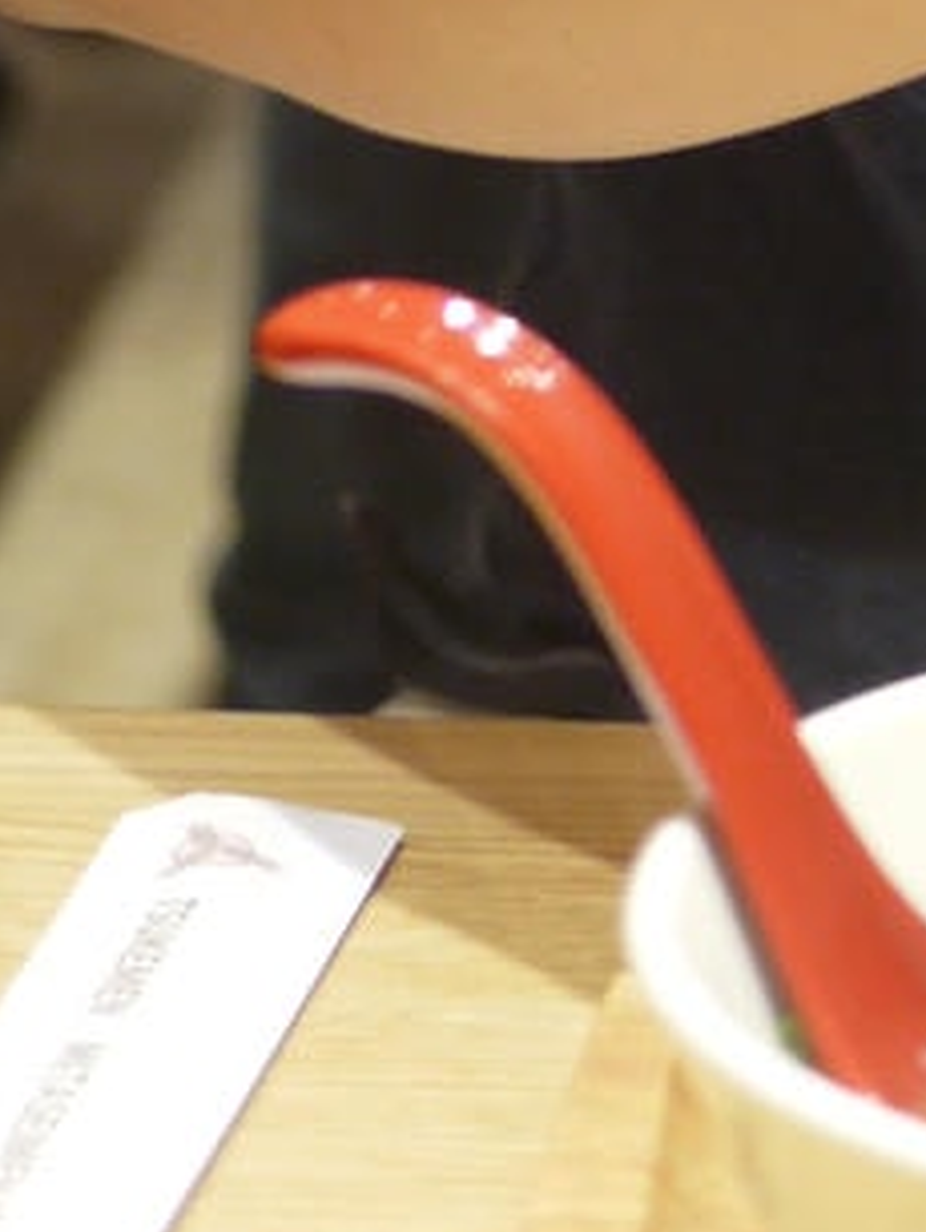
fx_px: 7444
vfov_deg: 8.9
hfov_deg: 6.8
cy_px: -1325
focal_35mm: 209
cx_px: 1957
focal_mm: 20
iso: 200
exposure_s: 1/60
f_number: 1.7
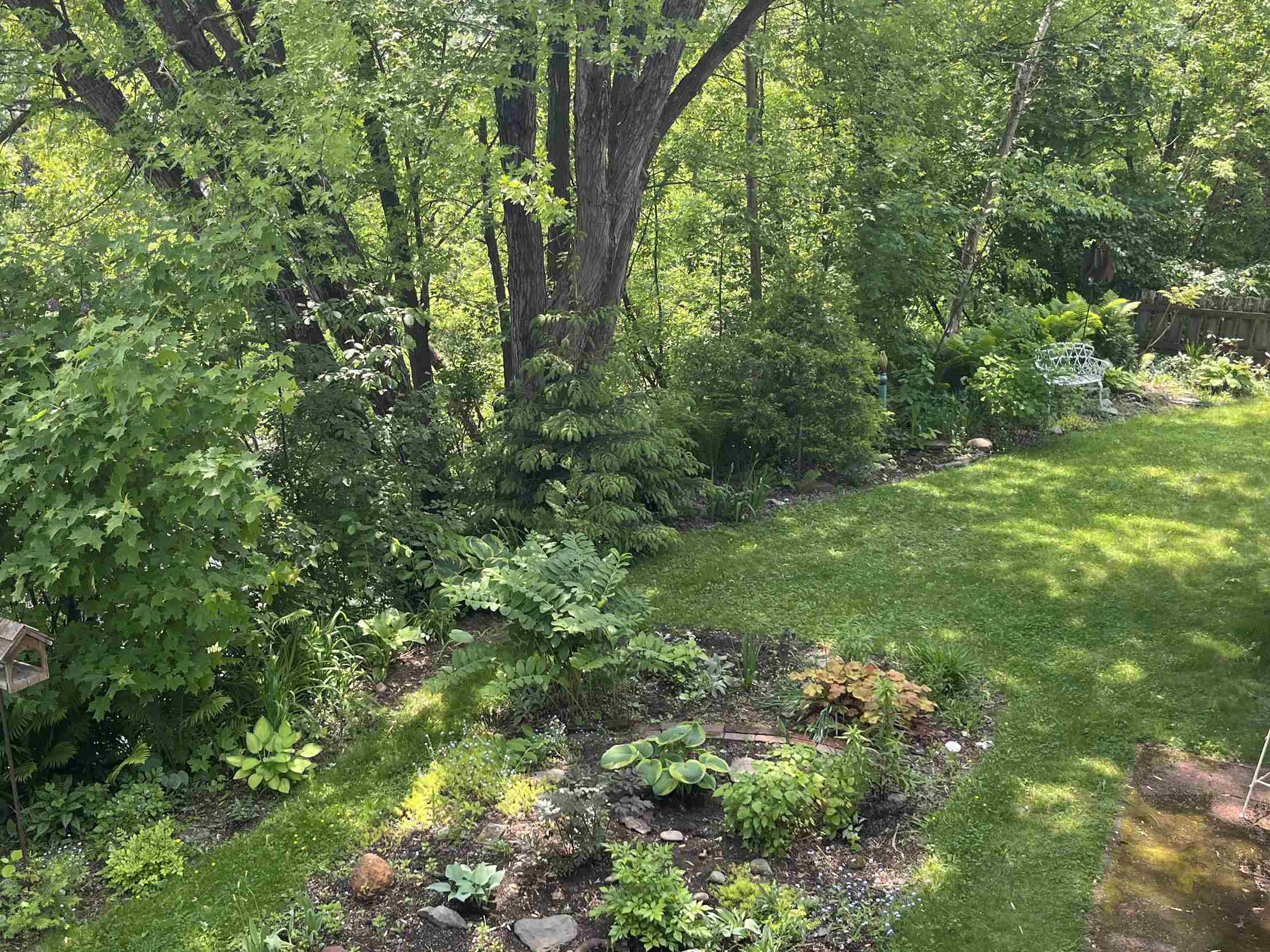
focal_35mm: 36
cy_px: 499
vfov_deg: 39.6
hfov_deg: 51.2
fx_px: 1321
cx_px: 549
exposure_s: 1/360
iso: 50
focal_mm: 5.1
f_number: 1.6
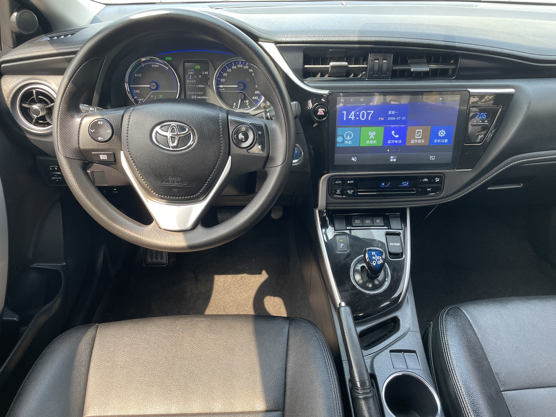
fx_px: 418
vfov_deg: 53.1
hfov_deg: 67.3
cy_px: 208
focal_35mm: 26
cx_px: 278
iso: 80
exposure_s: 1/121
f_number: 1.6
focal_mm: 4.2
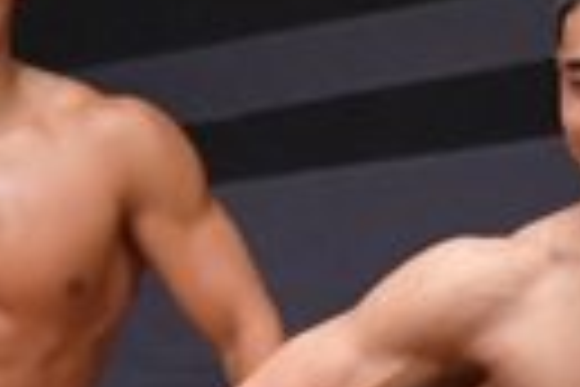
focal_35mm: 1439
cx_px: -636
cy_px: 855
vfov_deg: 1.0
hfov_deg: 1.4
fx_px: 23182
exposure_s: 1/400
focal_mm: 160
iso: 6400
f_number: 5.6
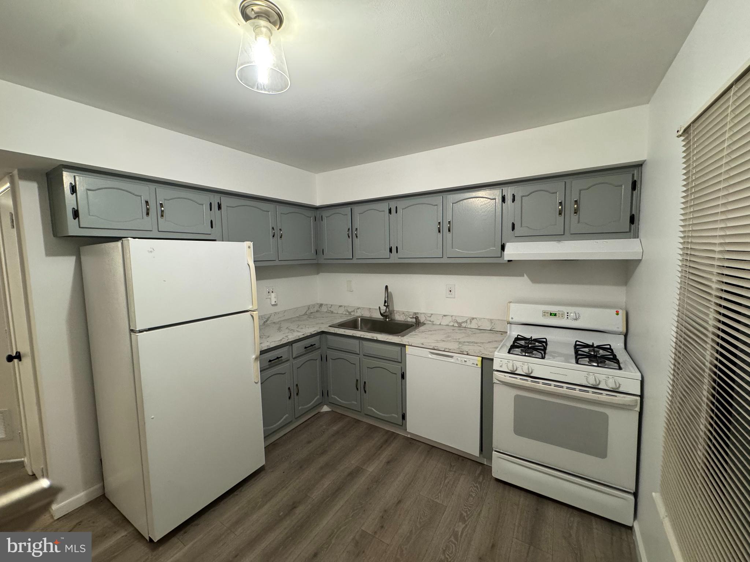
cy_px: 281
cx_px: 375
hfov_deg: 102.1
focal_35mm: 14
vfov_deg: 85.7
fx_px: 303
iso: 250
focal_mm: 2.22
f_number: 2.2
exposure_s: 1/60
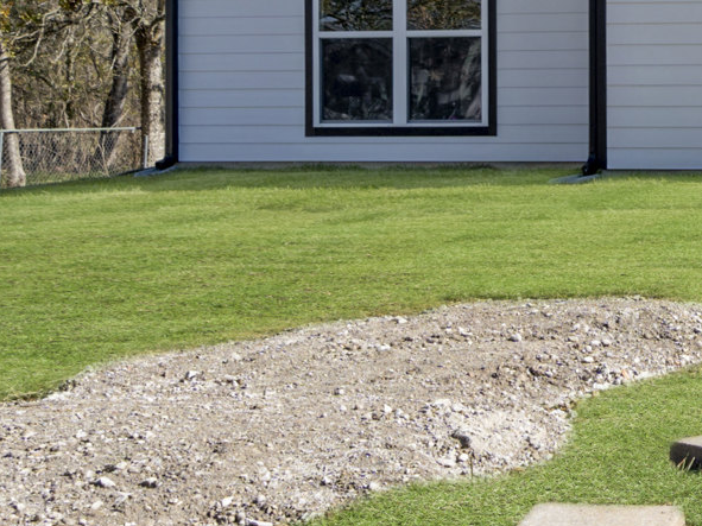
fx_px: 1521
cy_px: -76
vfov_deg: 18.7
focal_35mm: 75
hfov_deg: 21.1
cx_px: 1109
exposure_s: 1/125
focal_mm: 16
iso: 100
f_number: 5.6
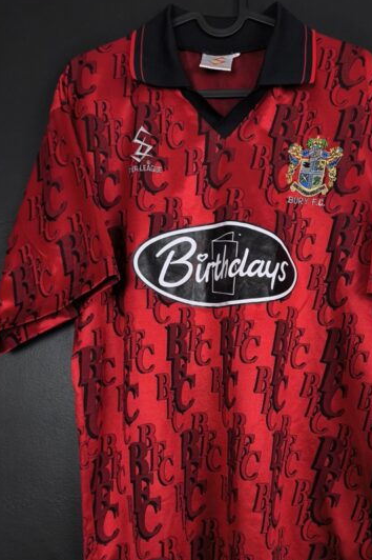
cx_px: 236
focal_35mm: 36
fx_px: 559
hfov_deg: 36.6
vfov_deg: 52.5
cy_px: 357
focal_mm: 6.57
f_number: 1.6
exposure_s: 1/60
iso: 320
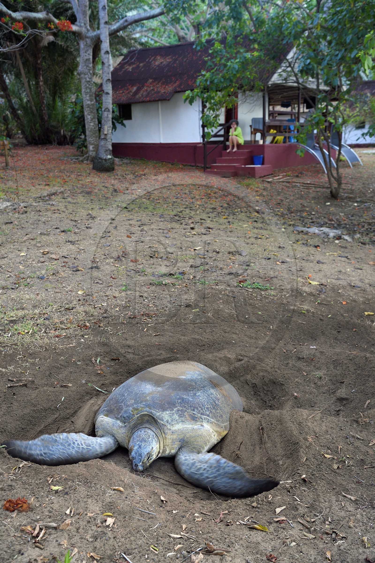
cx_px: 188
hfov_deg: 30.5
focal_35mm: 44
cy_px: 282
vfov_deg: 44.5
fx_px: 688
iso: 500
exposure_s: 1/80
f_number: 5.6
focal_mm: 44
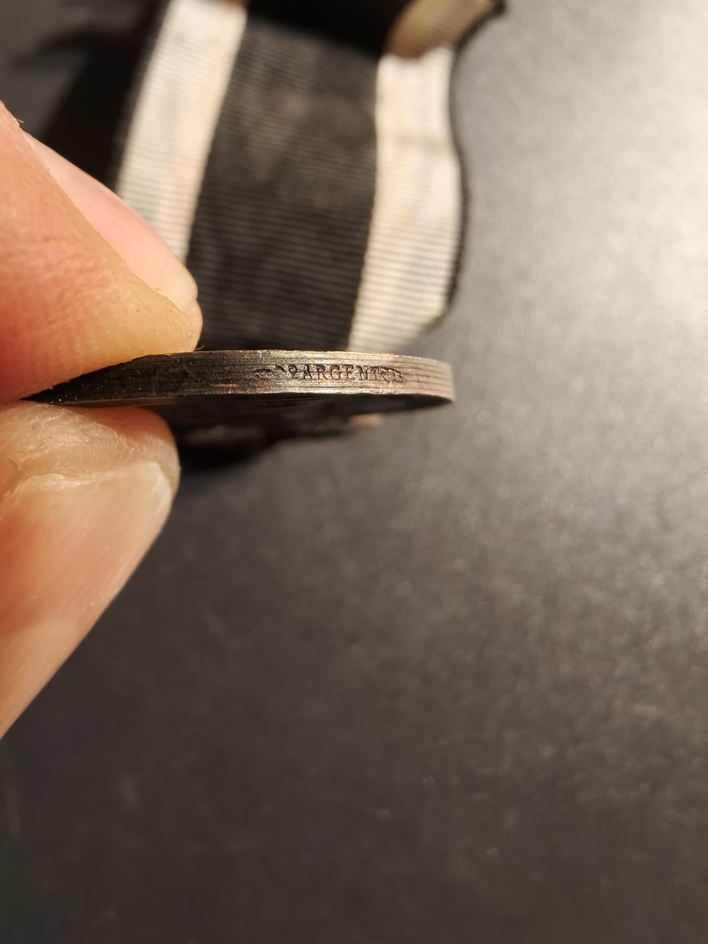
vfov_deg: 73.9
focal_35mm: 23
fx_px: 627
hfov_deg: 58.9
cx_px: 354
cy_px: 472
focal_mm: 2.32
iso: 160
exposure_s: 1/50
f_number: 2
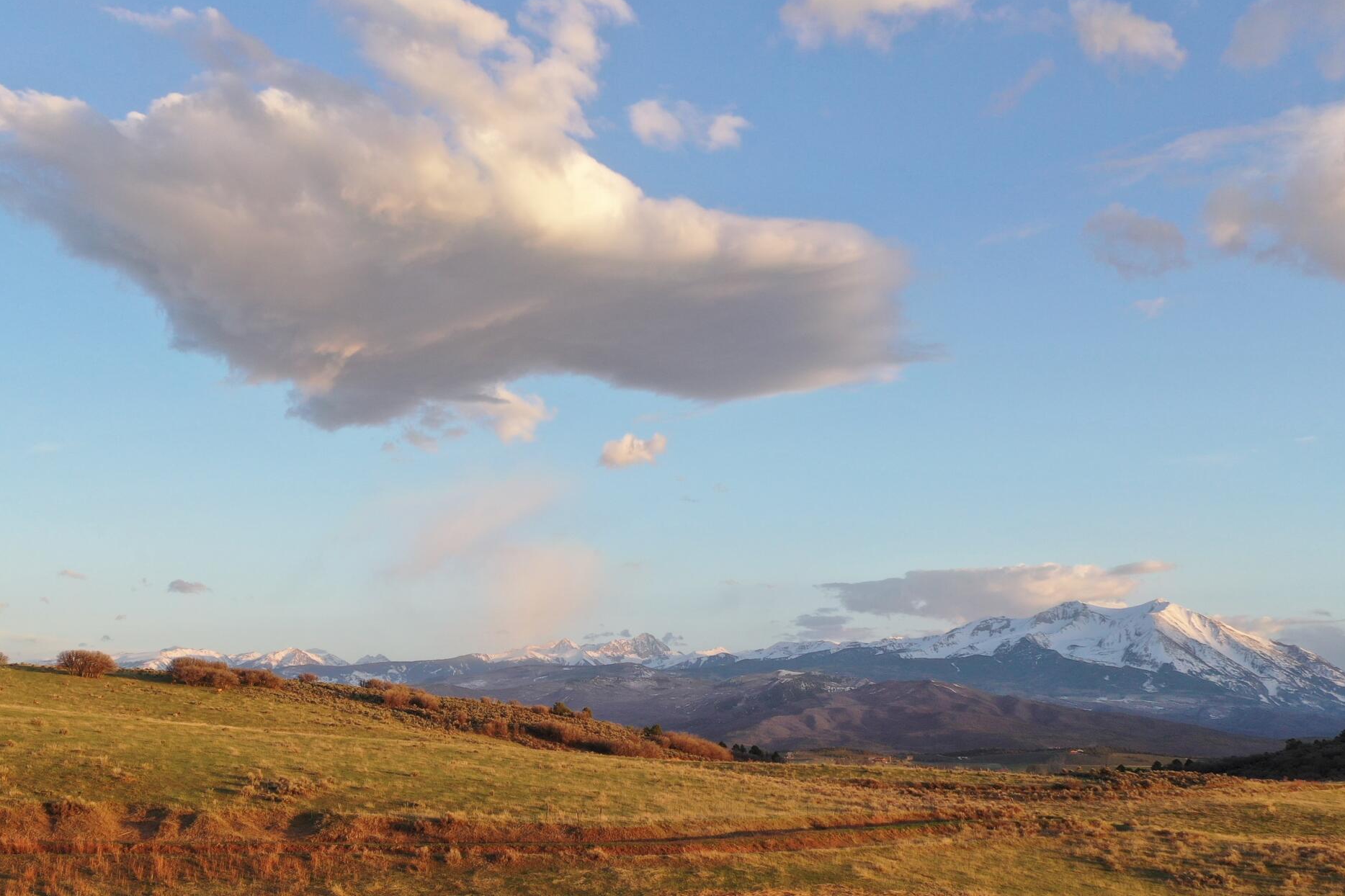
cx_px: 630
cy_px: 568
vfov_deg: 29.7
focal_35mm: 45
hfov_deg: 43.6
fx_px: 1681
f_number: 4.5
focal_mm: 10.26
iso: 100
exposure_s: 1/120
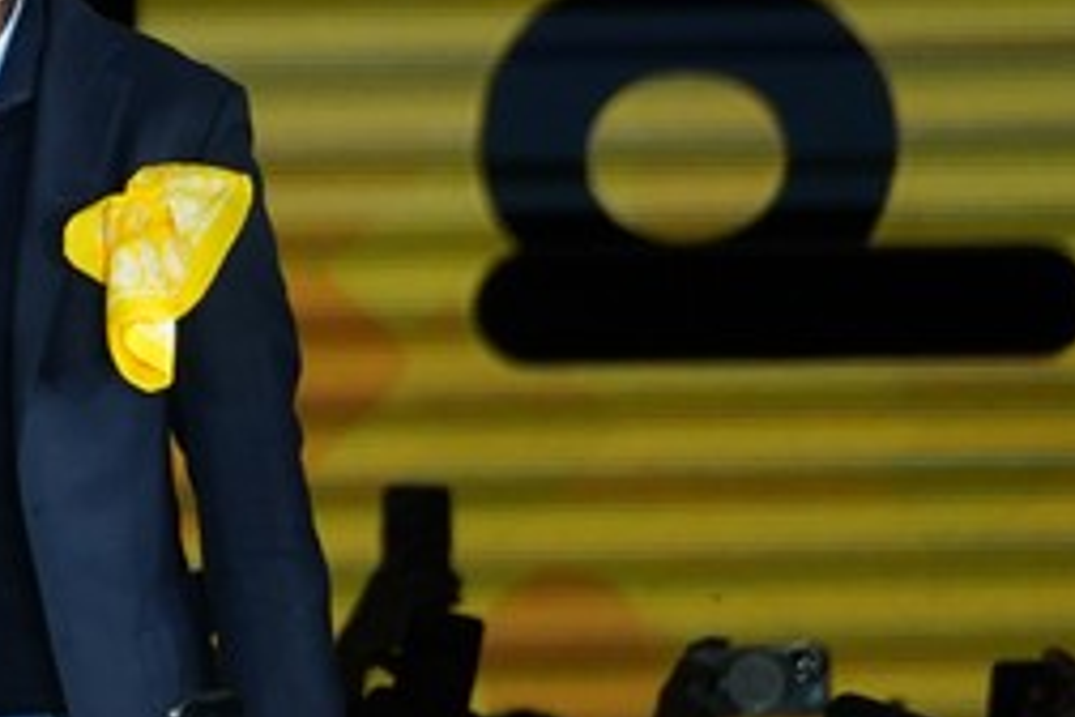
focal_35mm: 1203
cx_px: -303
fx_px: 35920
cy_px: 358
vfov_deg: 1.1
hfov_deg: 1.7
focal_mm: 281
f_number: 5.6
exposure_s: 1/2500
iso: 2000
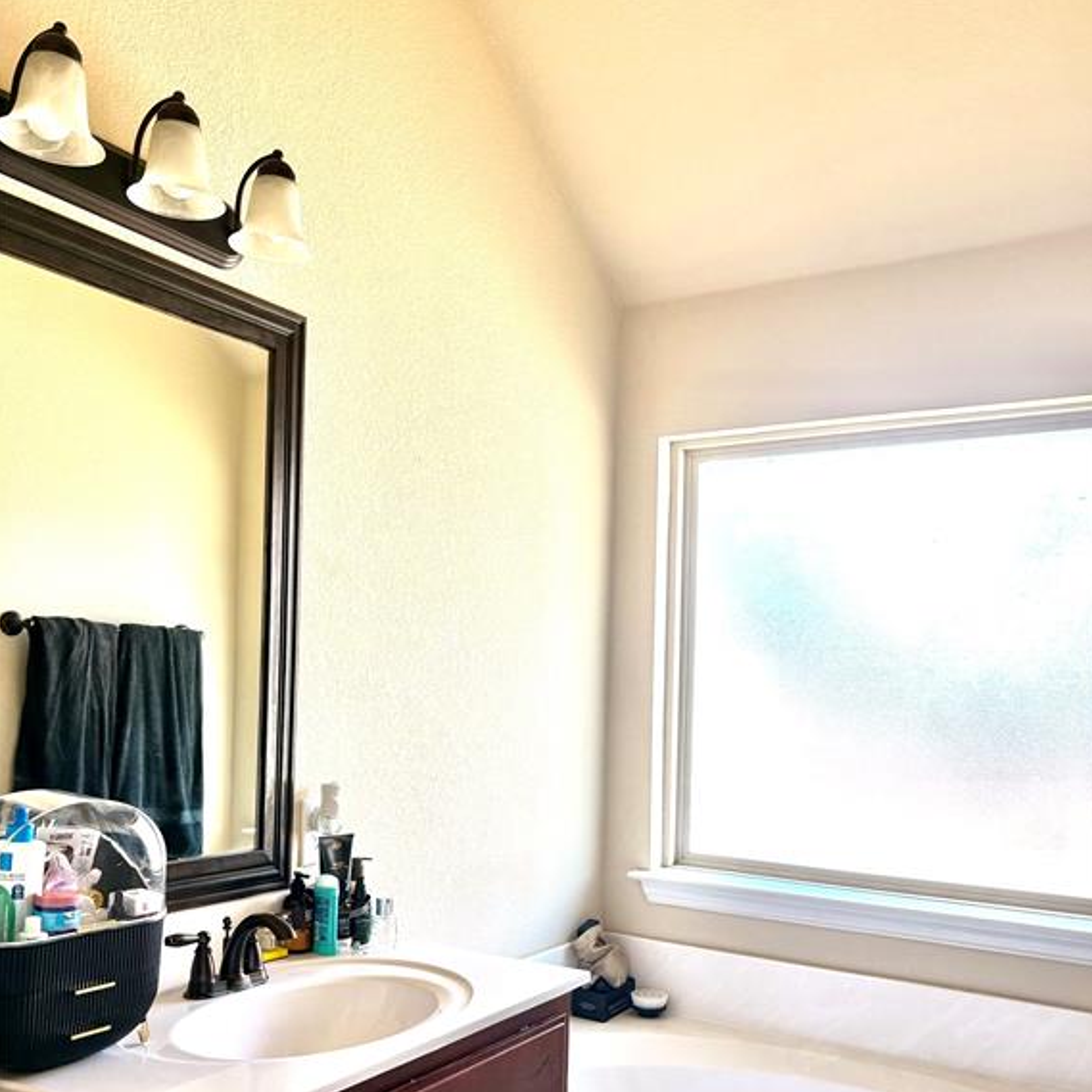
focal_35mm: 31
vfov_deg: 52.1
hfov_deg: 52.5
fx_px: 1106
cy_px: 666
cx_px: 549
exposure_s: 1/121
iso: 64
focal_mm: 5.96
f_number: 1.6
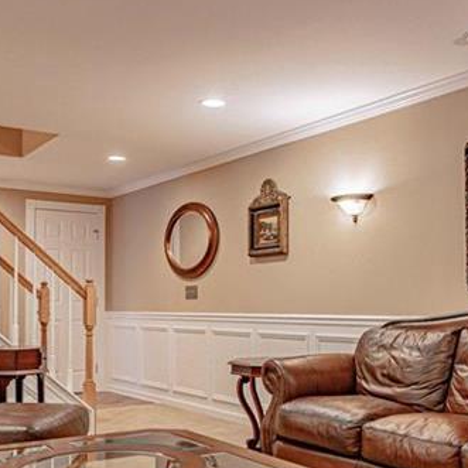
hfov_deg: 40.0
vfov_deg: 39.6
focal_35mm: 42
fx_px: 642
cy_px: 307
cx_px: 216
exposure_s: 1/200
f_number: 4
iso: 1250
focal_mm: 16
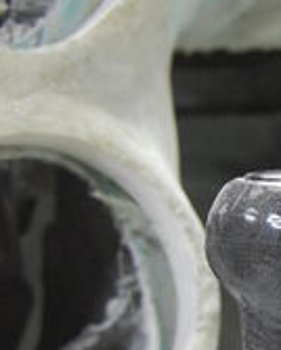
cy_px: 228
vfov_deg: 19.7
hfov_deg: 15.6
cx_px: 287
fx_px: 1007
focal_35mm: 97
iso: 800
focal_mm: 18
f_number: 3.5
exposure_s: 1/20
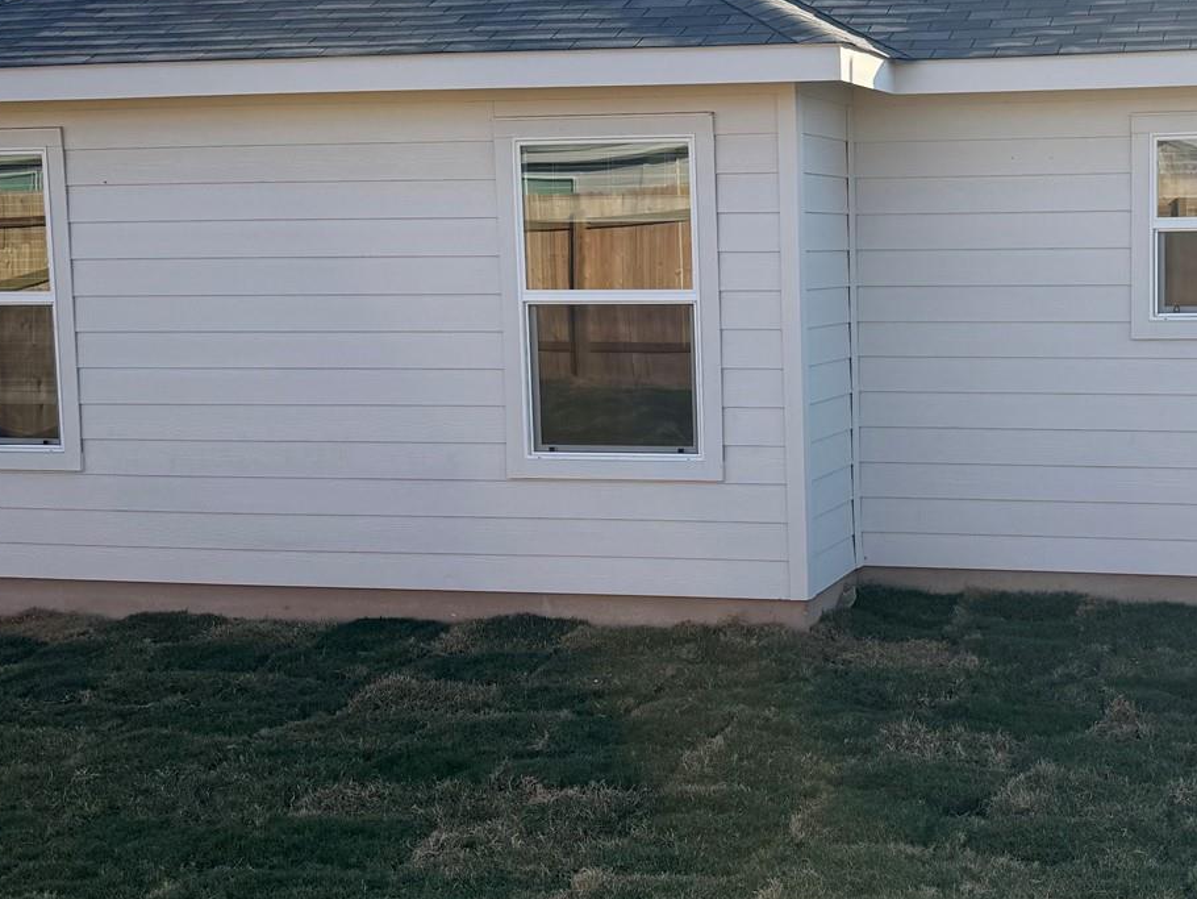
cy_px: 405
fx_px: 1868
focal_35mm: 54
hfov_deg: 34.6
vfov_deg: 27.0
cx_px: 927
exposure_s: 1/2604
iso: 80
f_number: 1.78
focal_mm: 6.76
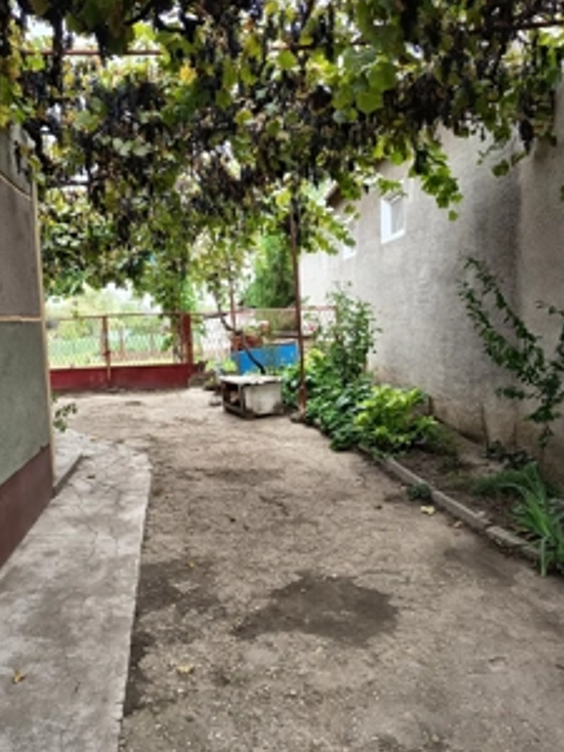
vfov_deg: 56.8
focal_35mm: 32
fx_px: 695
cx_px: 211
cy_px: 381
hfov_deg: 43.8
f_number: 1.7
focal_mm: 5.27
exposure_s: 1/100
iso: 186
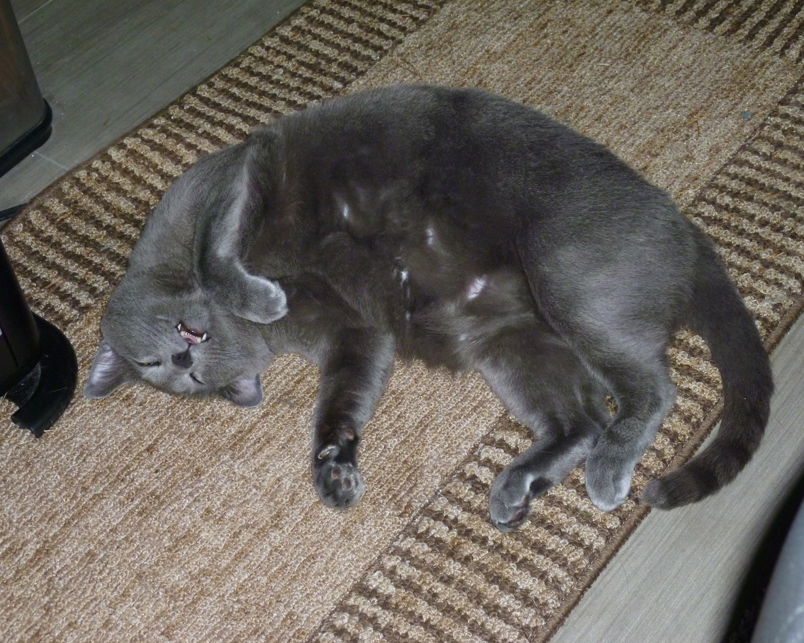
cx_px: 390
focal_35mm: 57
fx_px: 1356
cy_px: 320
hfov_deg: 33.0
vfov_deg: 26.7
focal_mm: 9.7
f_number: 4.5
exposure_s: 1/30
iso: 320
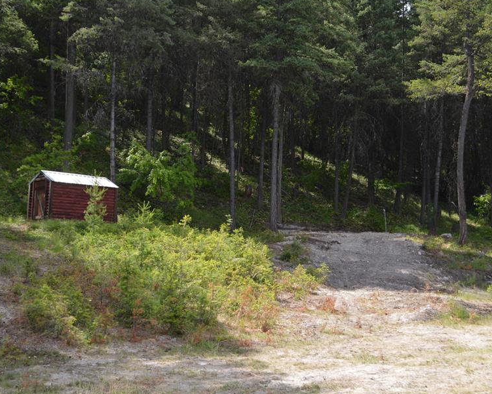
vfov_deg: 32.7
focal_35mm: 46
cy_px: 174
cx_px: 259
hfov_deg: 40.3
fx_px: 670
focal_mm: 24
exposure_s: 1/100
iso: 100
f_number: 8
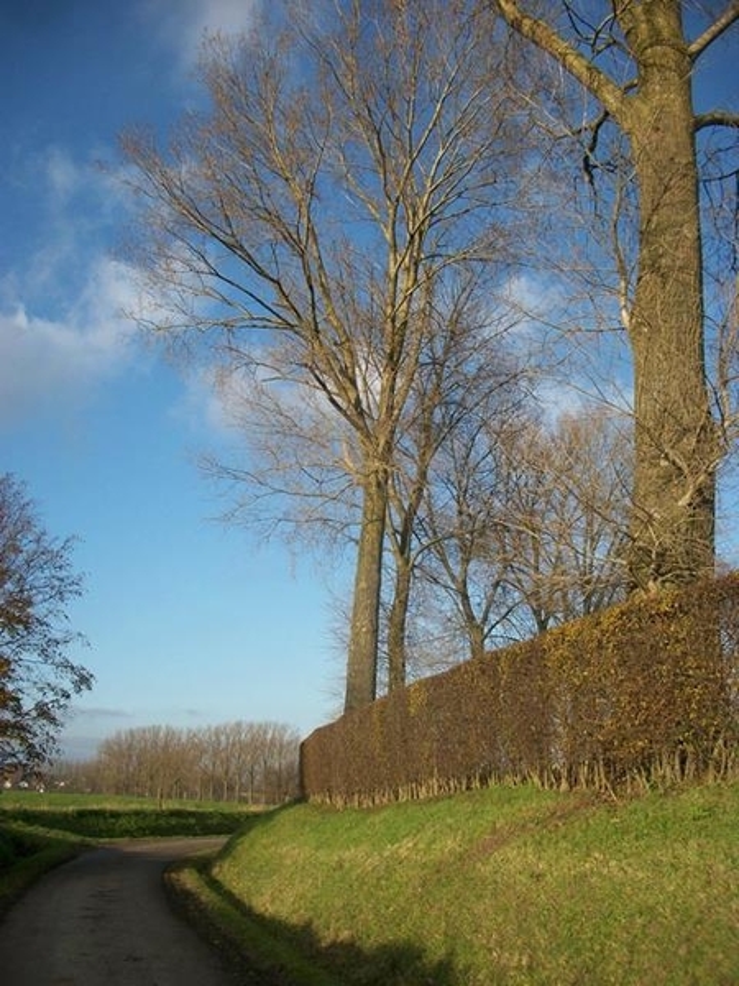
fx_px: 911
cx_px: 370
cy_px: 493
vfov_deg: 56.8
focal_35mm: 32
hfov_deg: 44.2
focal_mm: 5.7
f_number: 8.8
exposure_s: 1/125
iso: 80
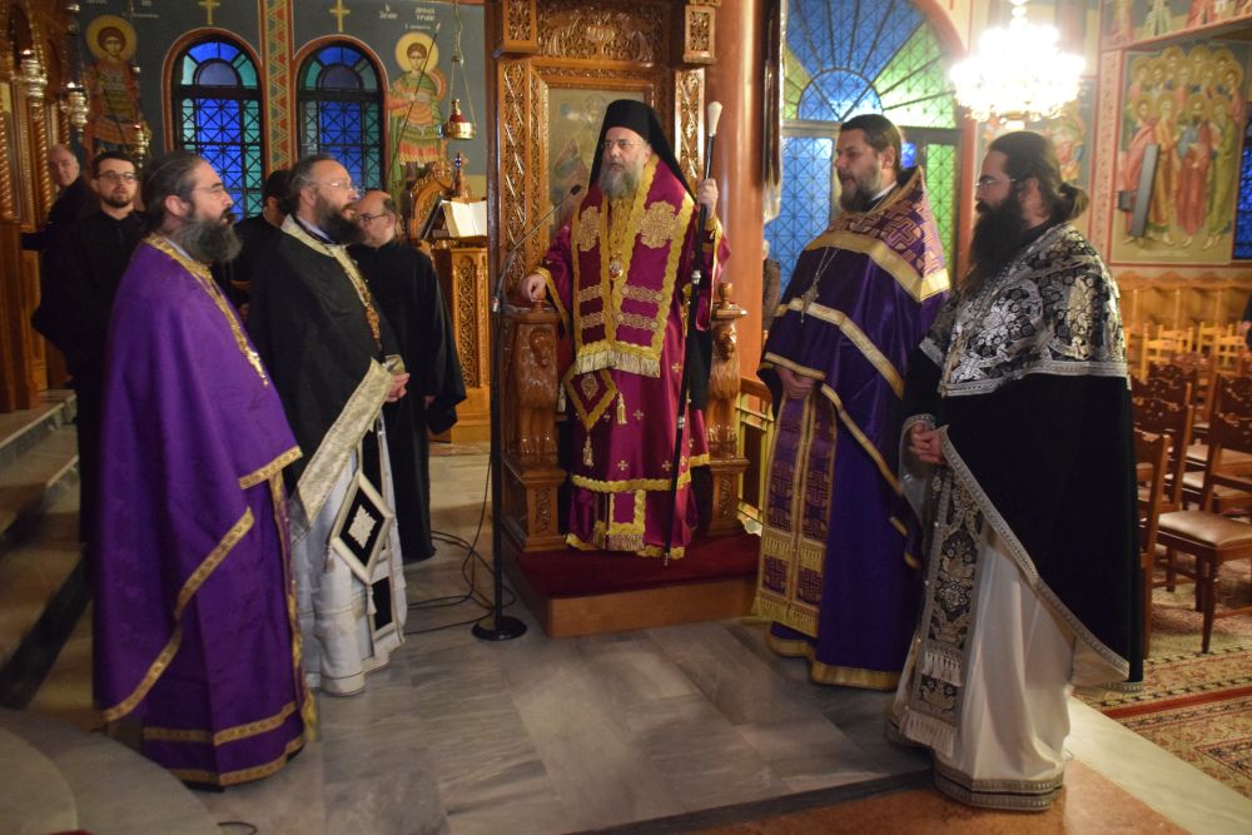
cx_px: 626
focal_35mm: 30
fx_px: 1043
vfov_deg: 43.6
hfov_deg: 61.9
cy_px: 418
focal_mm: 20
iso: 5600
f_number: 3.5
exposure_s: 1/60
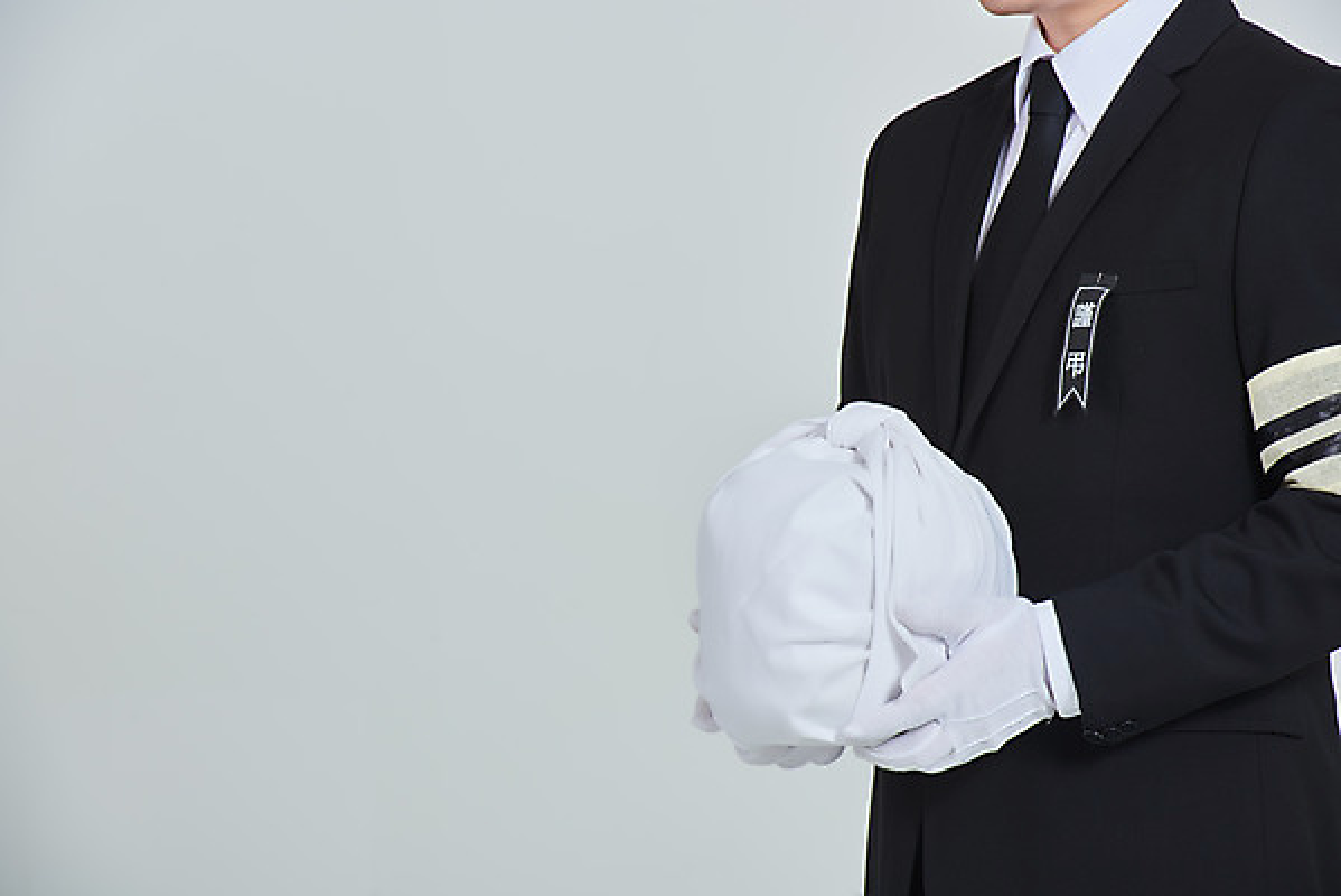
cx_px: 670
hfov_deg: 10.3
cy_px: 448
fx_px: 7453
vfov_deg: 6.9
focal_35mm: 200
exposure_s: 1/125
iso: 100
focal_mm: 200
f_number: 11
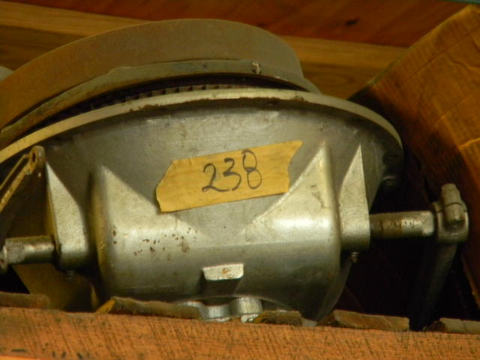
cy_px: 180
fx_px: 4645
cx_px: 240
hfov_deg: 5.9
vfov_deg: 4.4
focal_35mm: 335
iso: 400
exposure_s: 1/1.2
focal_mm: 60.7
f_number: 5.4
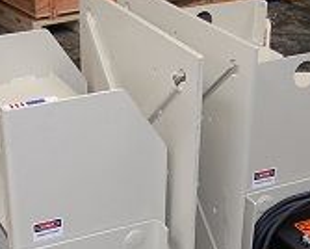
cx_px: 121
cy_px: 210
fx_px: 772
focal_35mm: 84
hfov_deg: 22.7
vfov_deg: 18.1
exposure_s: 1/60
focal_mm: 20
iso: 400
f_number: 3.8
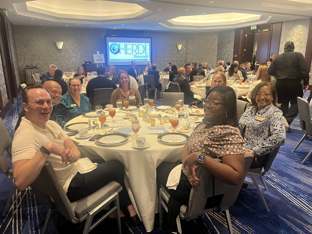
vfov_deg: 53.1
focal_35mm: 26
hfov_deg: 67.3
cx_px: 156
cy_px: 117
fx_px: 234
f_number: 1.5
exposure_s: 1/55
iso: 500
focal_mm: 5.7
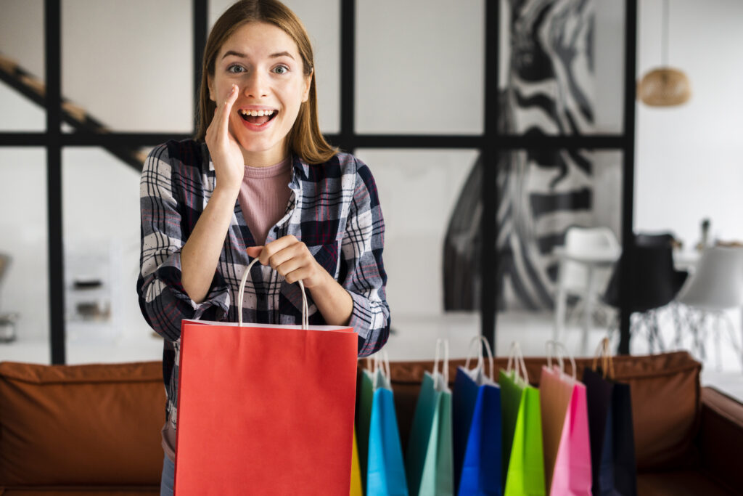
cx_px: 372
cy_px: 248
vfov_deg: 27.0
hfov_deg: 39.6
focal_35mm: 50
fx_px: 1032
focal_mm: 50
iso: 500
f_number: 3.2
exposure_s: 1/160
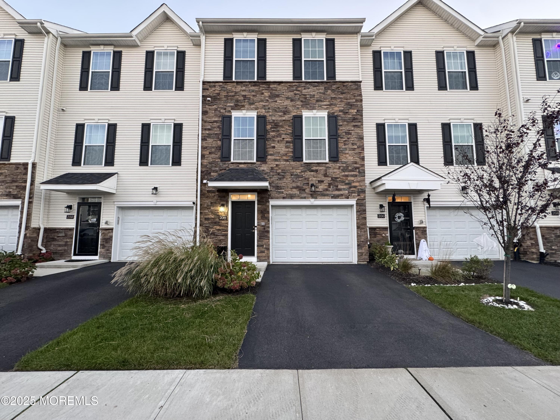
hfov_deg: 102.1
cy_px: 210
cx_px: 280
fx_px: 226
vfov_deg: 85.7
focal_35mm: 14
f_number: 2.2
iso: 200
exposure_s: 1/75
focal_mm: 2.22
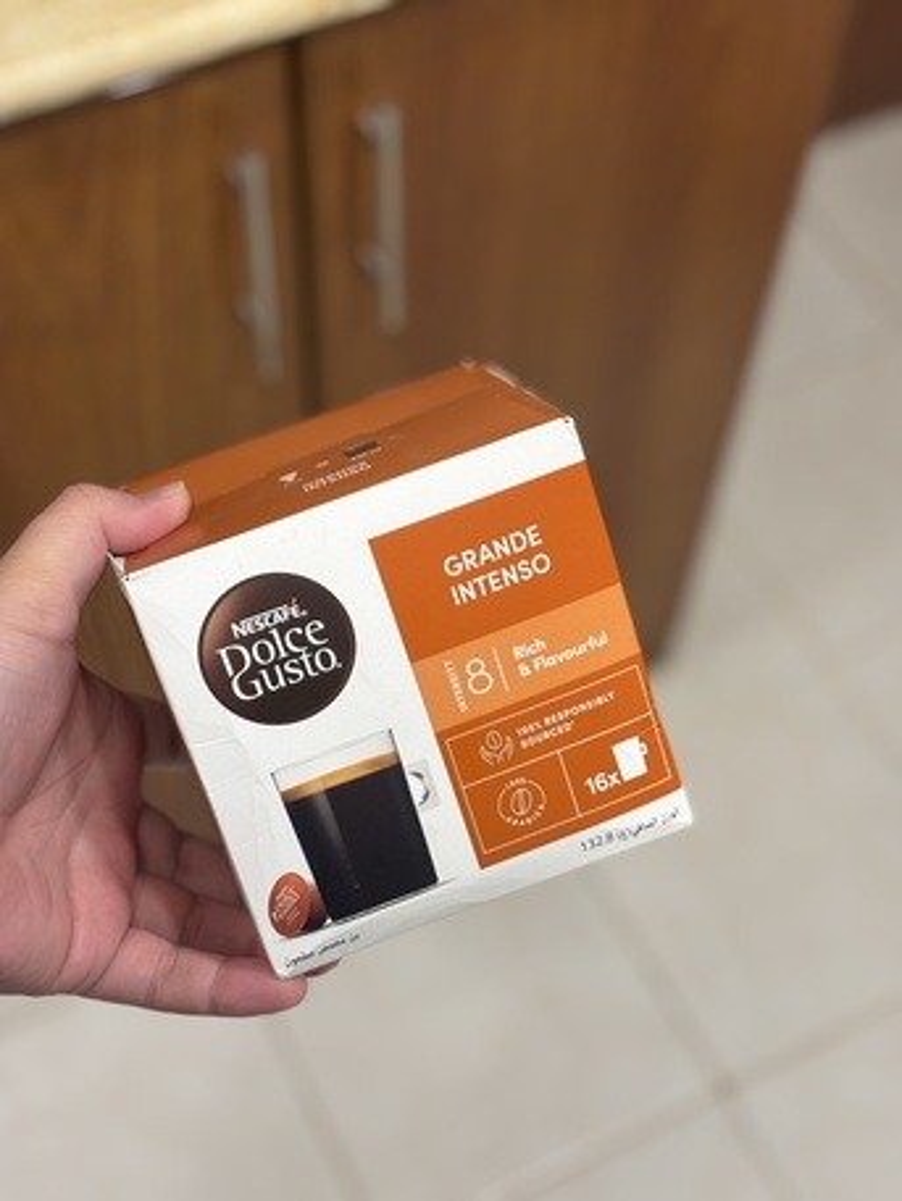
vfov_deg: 36.8
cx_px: 451
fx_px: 1806
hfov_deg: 28.0
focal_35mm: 52
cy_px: 600
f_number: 1.6
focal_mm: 5.96
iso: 50
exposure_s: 1/60
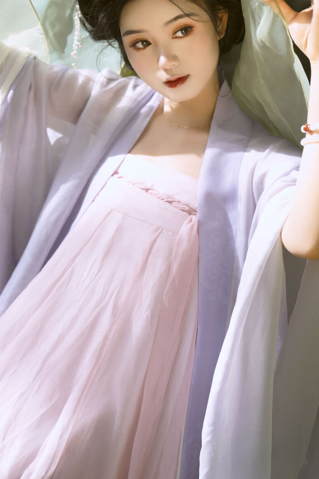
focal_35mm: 78
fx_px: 1036
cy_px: 173
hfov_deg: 17.5
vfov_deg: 25.9
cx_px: 138
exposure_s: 1/400
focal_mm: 58
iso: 160
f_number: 2.8
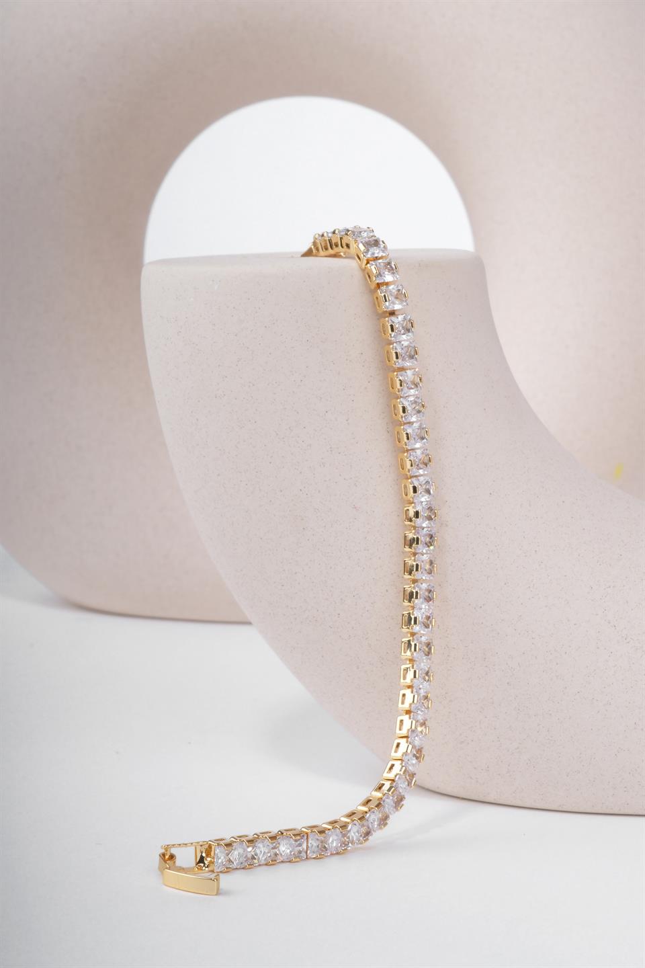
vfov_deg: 22.4
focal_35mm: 91
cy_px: 484
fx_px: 2445
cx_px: 322
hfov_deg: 15.0
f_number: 22
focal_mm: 60.8
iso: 400
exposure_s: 1/200
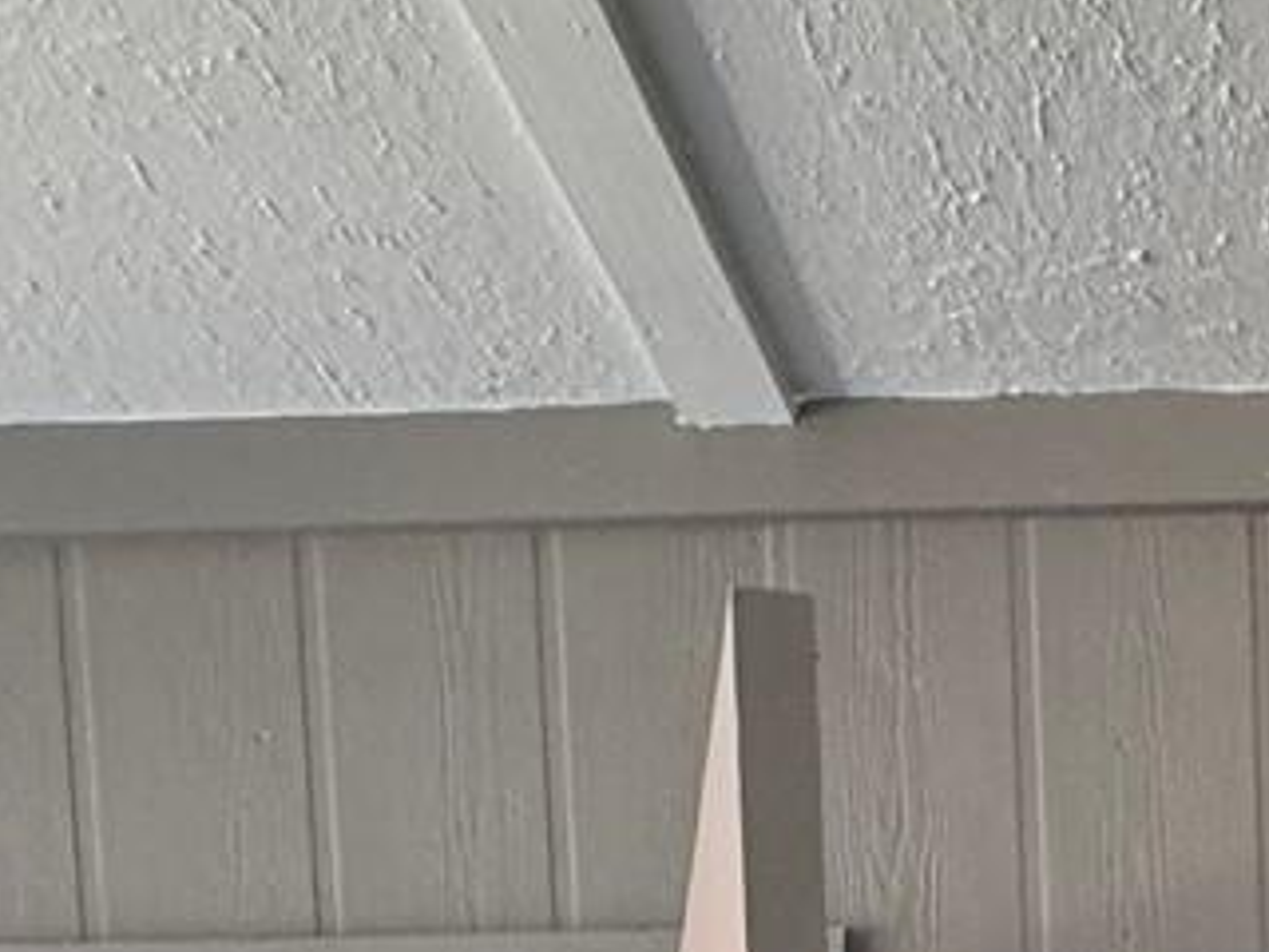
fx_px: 2566
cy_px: 2122
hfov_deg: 25.6
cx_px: 1424
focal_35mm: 70
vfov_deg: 15.1
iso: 250
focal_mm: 2.22
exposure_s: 1/60
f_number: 2.2
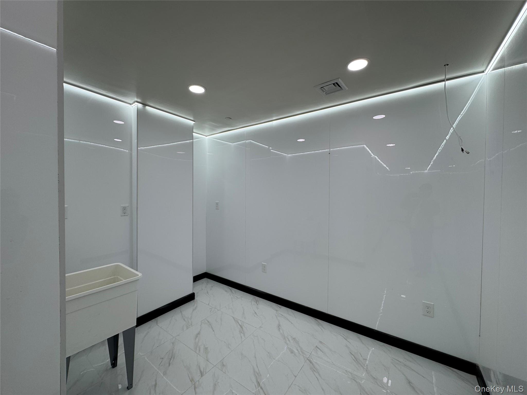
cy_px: 198
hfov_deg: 102.1
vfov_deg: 85.7
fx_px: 213
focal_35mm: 14
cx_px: 264
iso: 50
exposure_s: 1/120
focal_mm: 2.22
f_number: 2.2
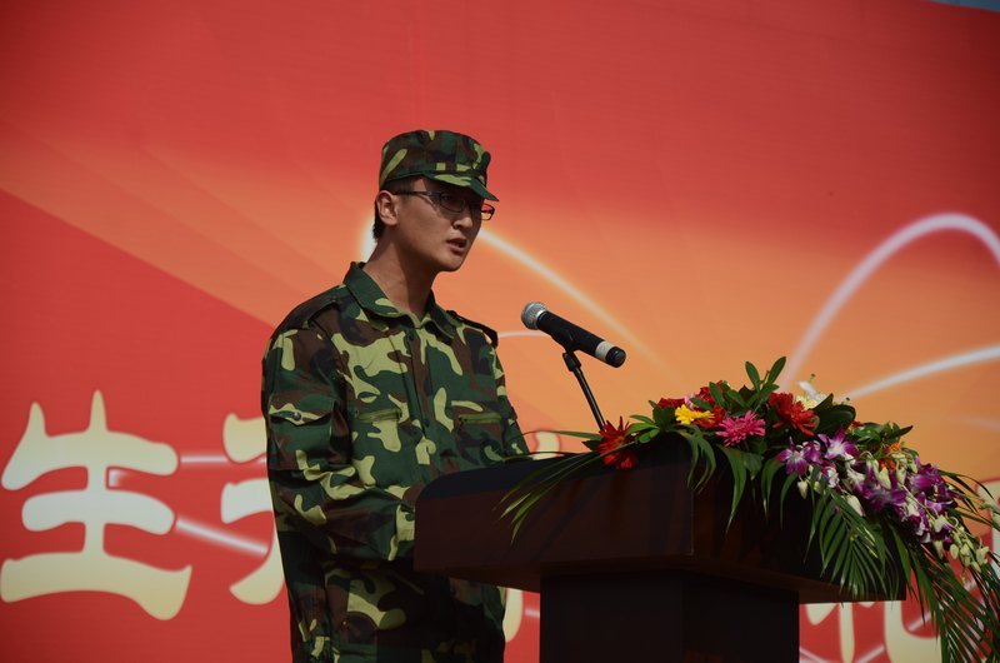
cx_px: 500
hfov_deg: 13.1
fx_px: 4366
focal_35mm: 158
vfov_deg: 8.7
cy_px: 332
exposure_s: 1/1000
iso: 100
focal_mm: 105
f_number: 5.6
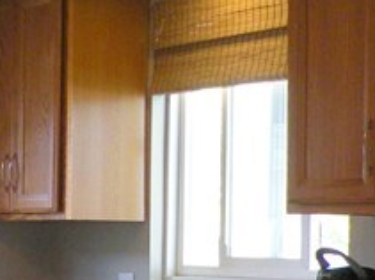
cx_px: 78
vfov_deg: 11.1
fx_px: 1418
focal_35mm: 131
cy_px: 335
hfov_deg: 15.0
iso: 230
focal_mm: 4.7
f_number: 2.8
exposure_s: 1/54.5
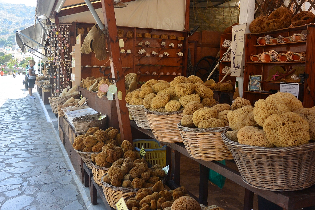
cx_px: 158
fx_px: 324
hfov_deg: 51.9
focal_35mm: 37
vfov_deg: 36.0
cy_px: 105
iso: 160
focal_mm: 14
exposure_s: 1/320
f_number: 4
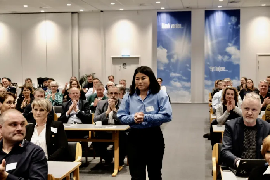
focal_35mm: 56
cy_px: 90
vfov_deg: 24.2
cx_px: 135
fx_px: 420
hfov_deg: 35.6
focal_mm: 37.4
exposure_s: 1/125
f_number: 4
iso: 5000
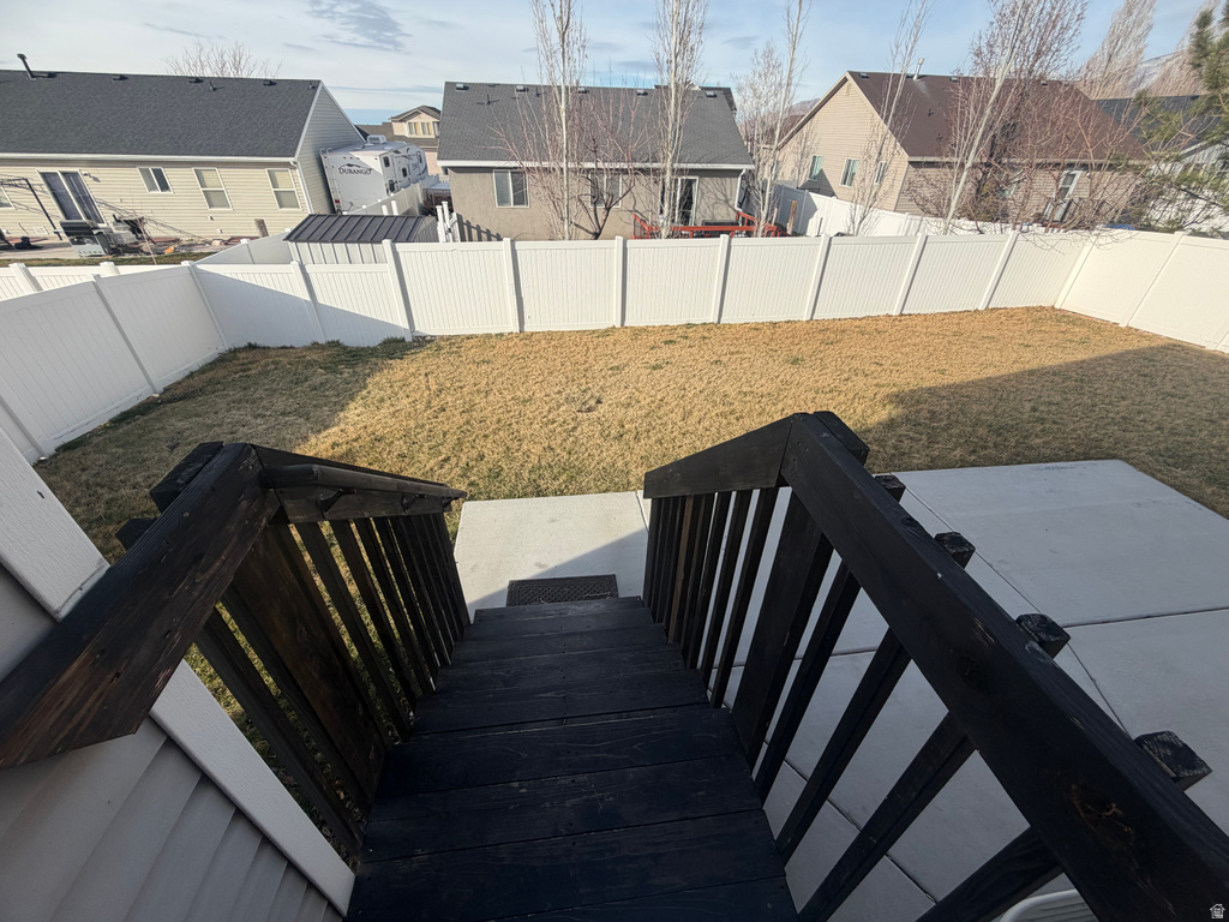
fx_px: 497
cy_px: 461
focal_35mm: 14
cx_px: 614
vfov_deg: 85.7
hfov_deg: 102.1
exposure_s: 1/770
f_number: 2.2
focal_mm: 2.22
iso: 32
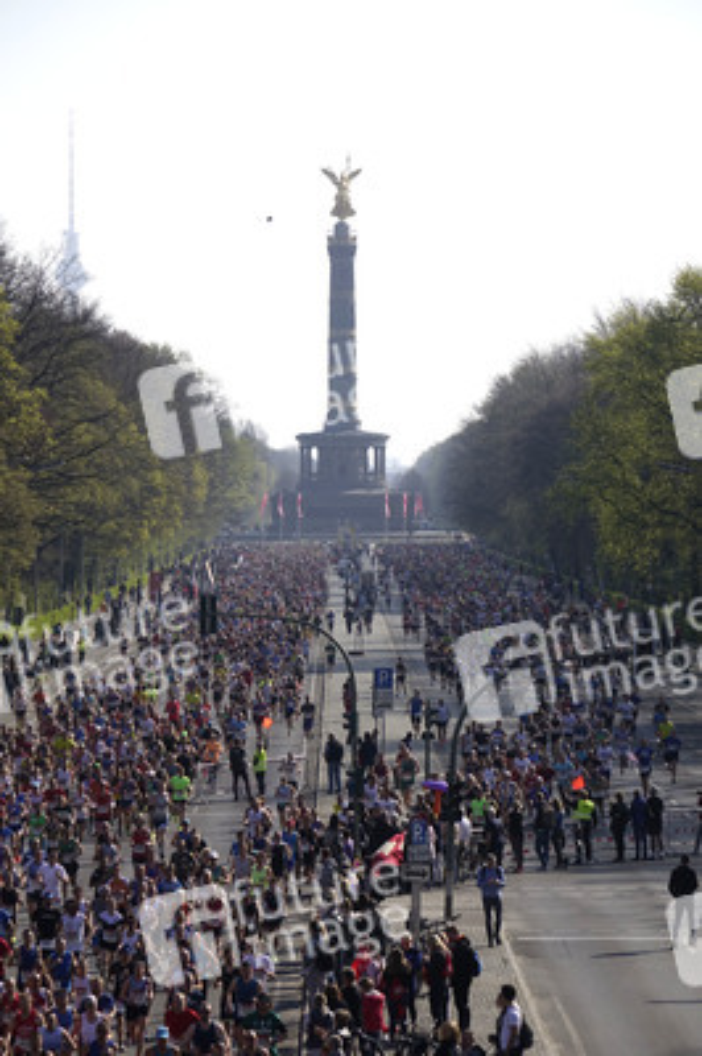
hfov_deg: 7.5
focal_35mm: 184
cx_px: 351
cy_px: 528
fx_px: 5391
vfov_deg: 11.2
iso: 100
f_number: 5
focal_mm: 67.6
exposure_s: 1/800
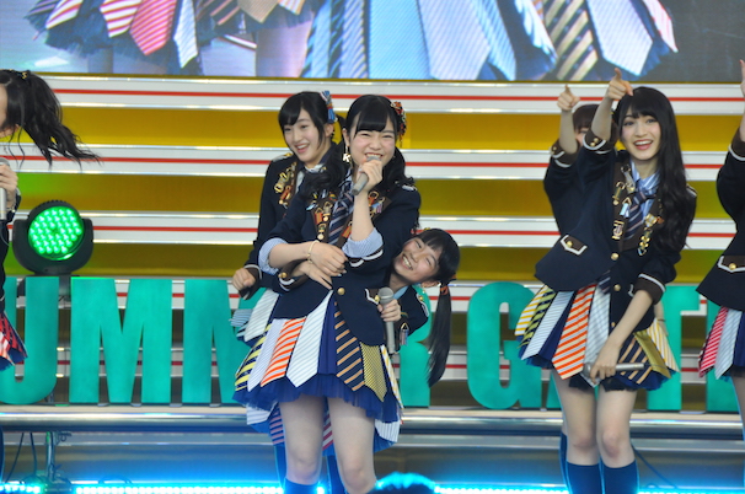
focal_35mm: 300
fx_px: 6198
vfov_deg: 4.6
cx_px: 372
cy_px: 247
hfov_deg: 6.9
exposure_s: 1/500
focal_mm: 200
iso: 1000
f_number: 8
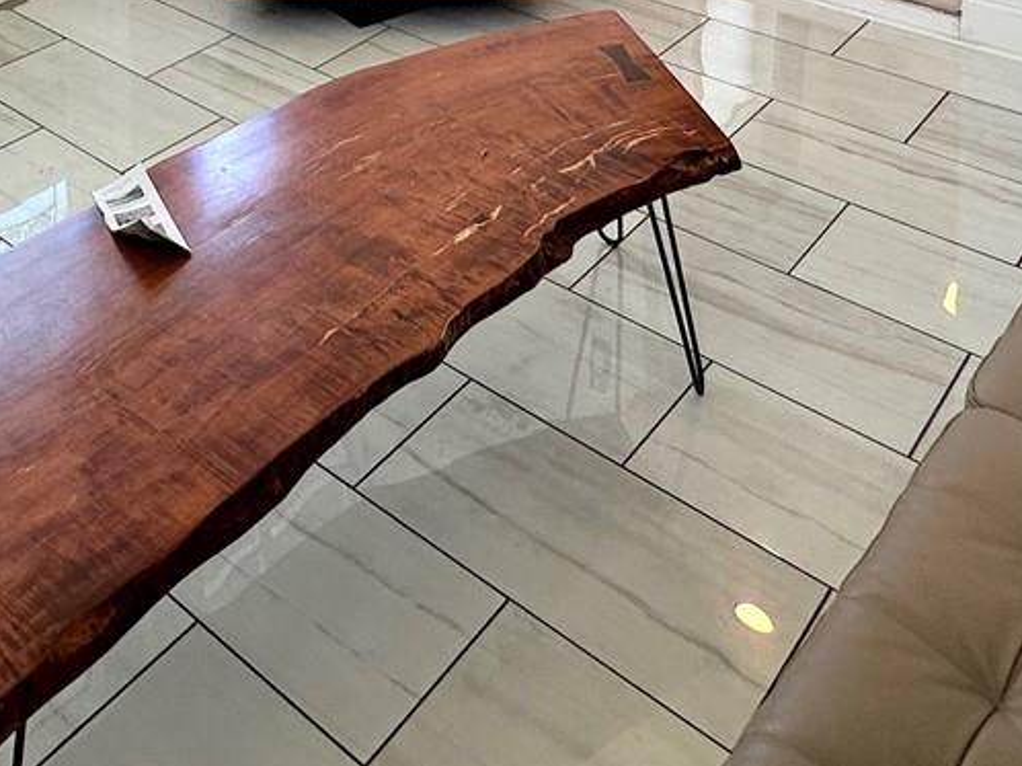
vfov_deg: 23.7
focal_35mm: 45
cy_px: -452
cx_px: 322
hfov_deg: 41.4
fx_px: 1328
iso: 40
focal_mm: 2.22
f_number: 2.2
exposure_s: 1/110
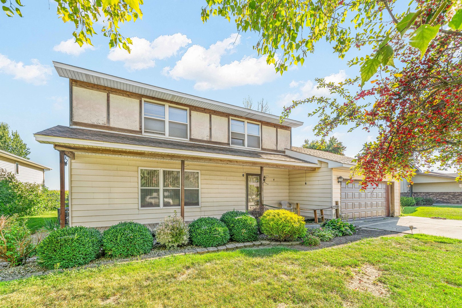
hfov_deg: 112.6
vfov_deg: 90.0
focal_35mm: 12
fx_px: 154
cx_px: 231
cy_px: 154
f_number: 10
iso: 200
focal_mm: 12
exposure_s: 1/80
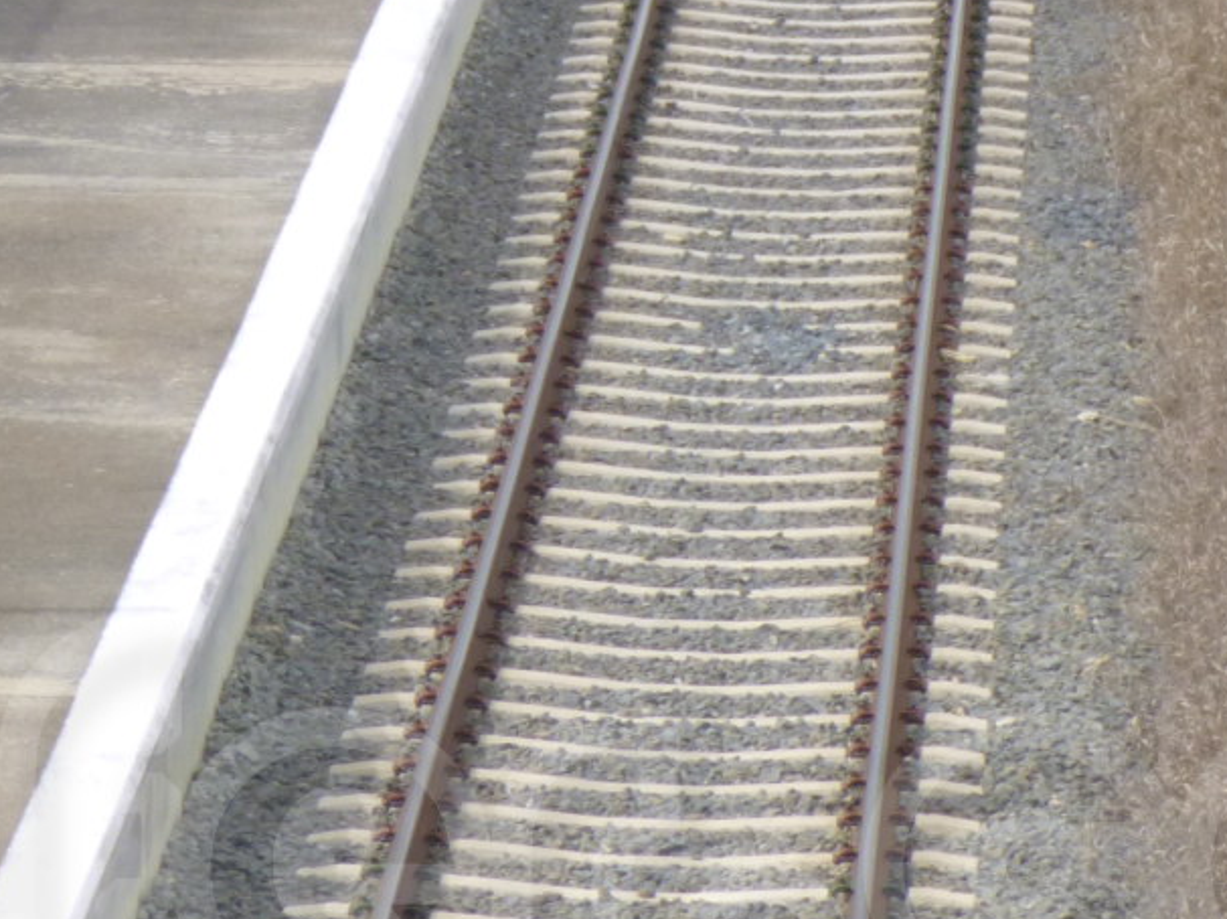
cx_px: 543
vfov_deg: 4.4
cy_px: -285
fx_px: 11976
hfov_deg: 5.9
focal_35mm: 338
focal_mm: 17.8
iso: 100
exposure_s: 1/160
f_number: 5.3
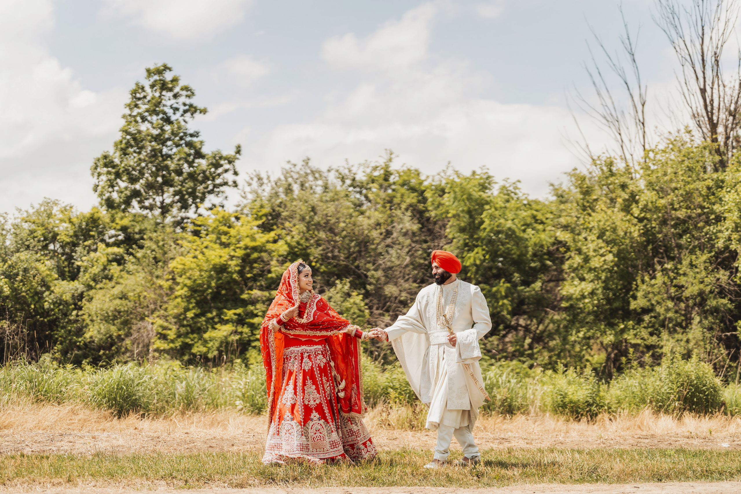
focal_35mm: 50
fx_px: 1029
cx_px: 370
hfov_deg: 39.6
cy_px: 247
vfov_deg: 27.0
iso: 100
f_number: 1.4
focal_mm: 50
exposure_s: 1/8000
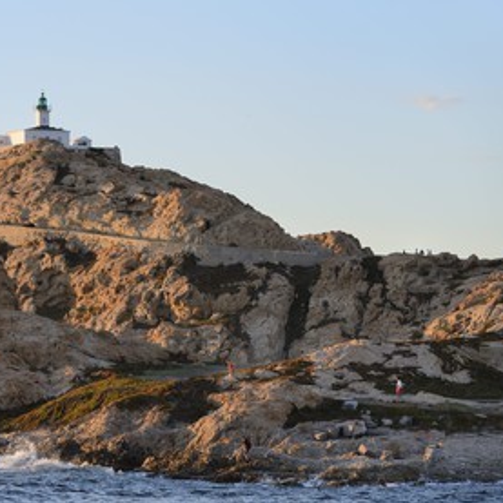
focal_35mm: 187
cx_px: 156
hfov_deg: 9.3
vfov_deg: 9.4
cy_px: 252
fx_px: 3074
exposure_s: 1/250
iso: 200
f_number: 5
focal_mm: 145
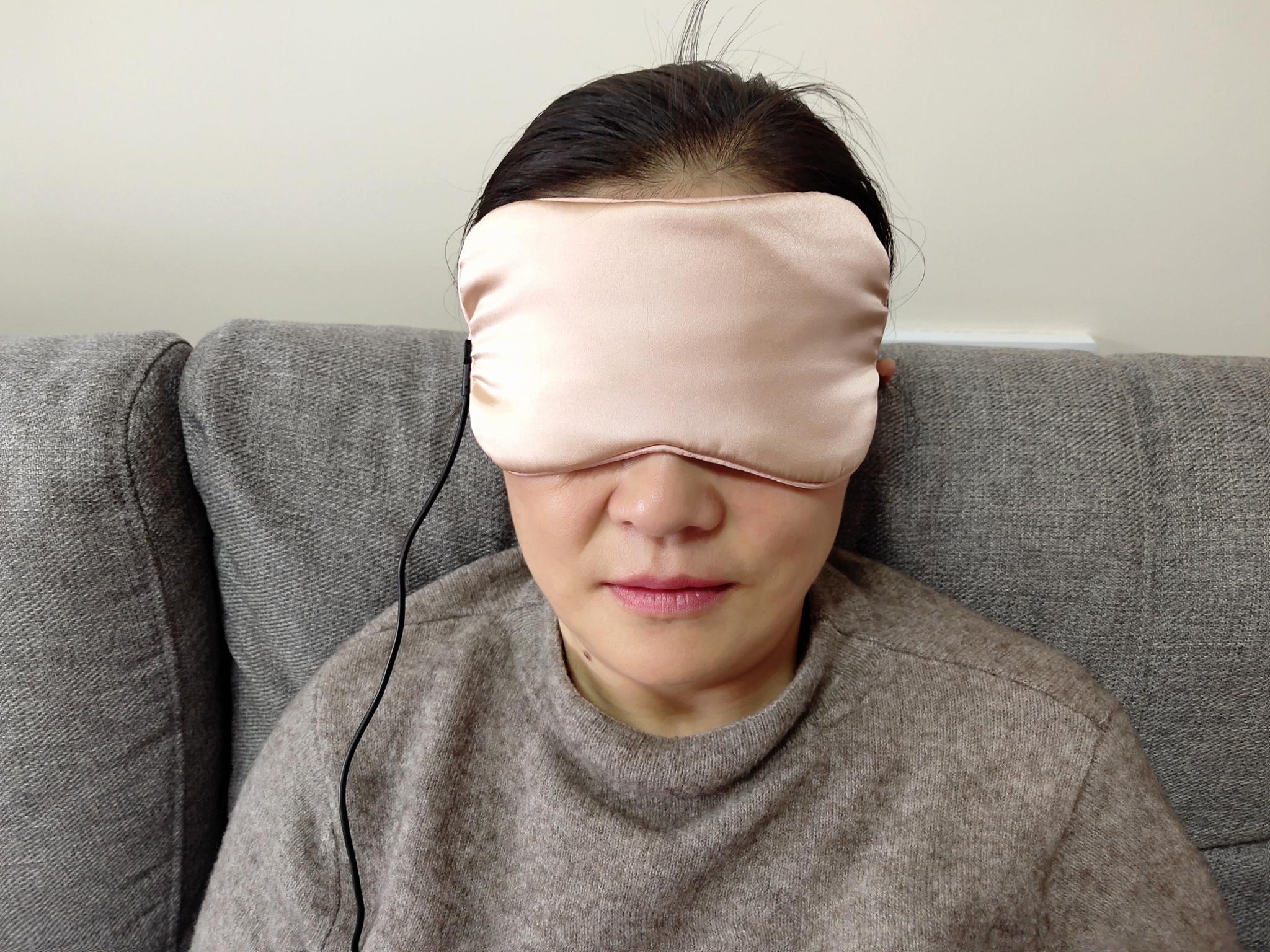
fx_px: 1064
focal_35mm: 29
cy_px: 476
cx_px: 635
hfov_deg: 61.7
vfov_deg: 48.2
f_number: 1.8
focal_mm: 4.27
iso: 174
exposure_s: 1/50
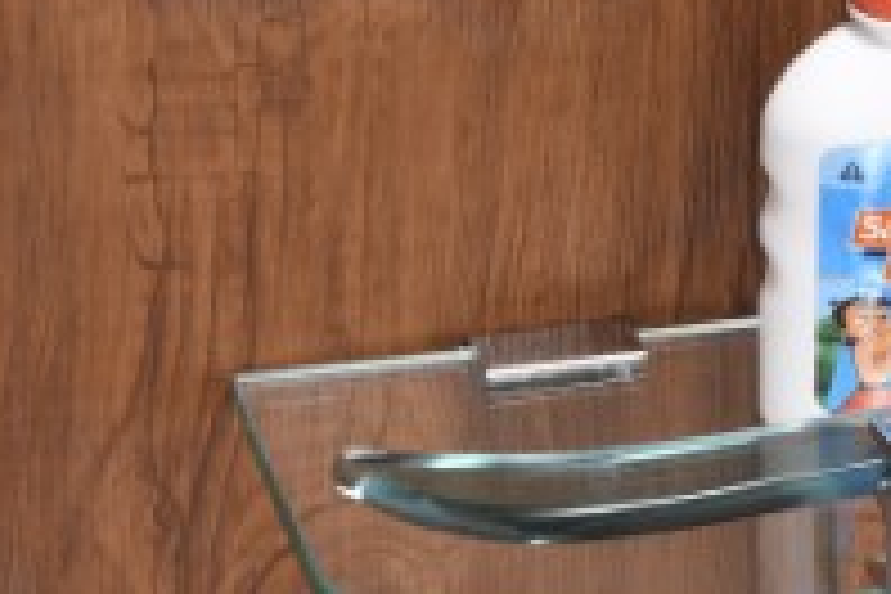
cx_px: 1197
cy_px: 130
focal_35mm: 385
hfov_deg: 5.3
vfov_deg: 3.6
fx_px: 9528
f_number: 16
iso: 100
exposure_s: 1/30
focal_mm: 85
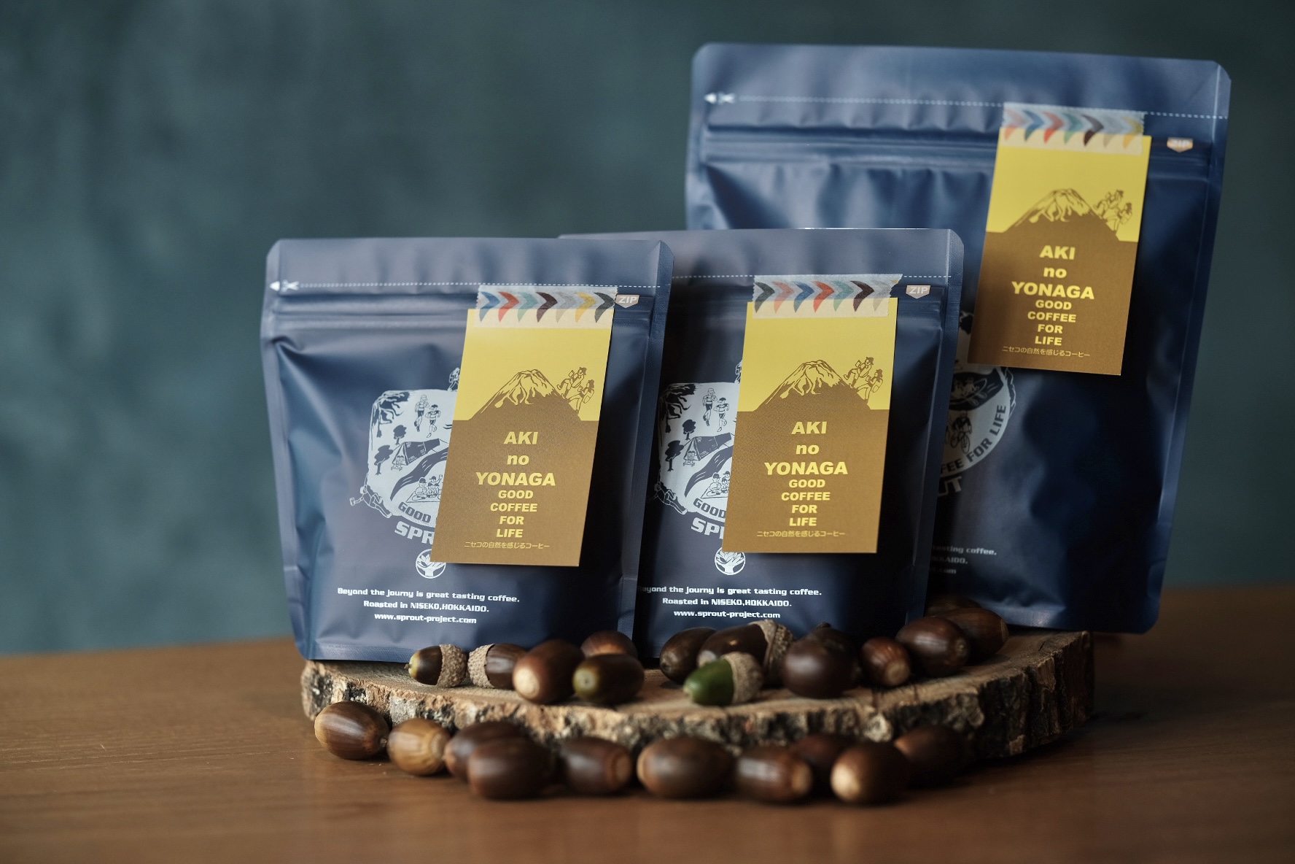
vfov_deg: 16.3
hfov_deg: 24.2
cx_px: 648
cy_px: 432
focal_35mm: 84
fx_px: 3021
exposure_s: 1/900
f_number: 2
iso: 200
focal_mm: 56
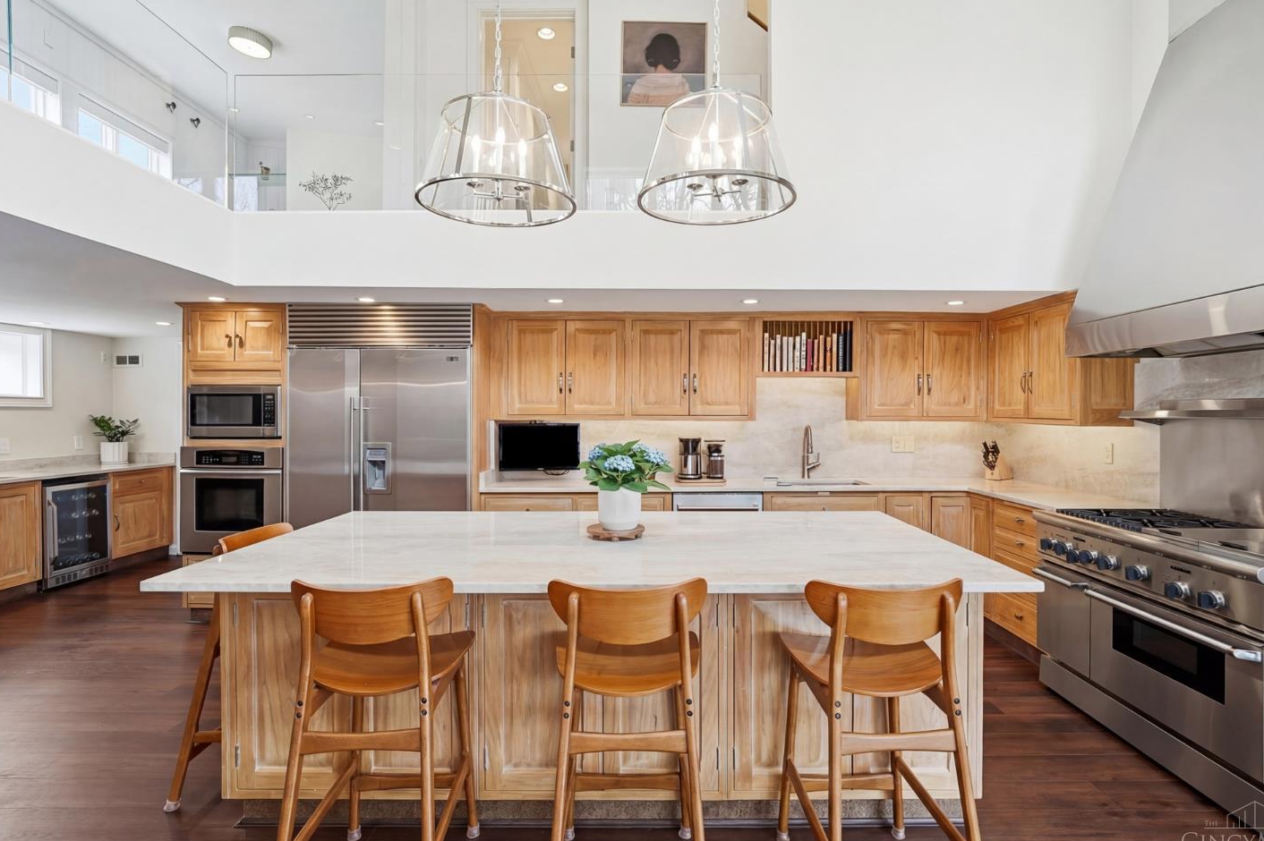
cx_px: 647
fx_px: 597
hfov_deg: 93.3
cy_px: 425
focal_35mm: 17
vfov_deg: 70.4
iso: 100
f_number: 5.6
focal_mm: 16
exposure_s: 1/250
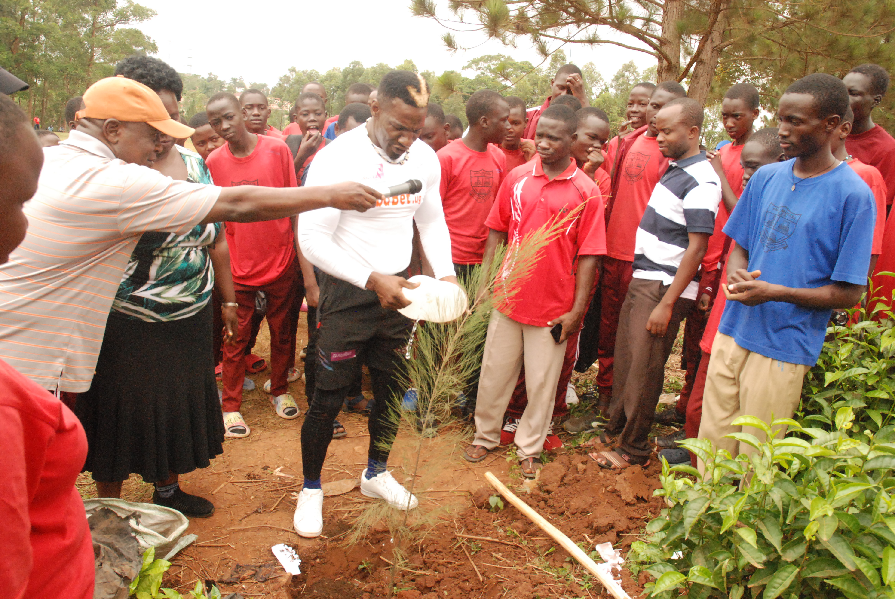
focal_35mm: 27
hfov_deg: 67.3
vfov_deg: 48.0
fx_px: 672
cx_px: 448
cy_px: 300
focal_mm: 18
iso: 1600
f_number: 9
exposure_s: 1/500
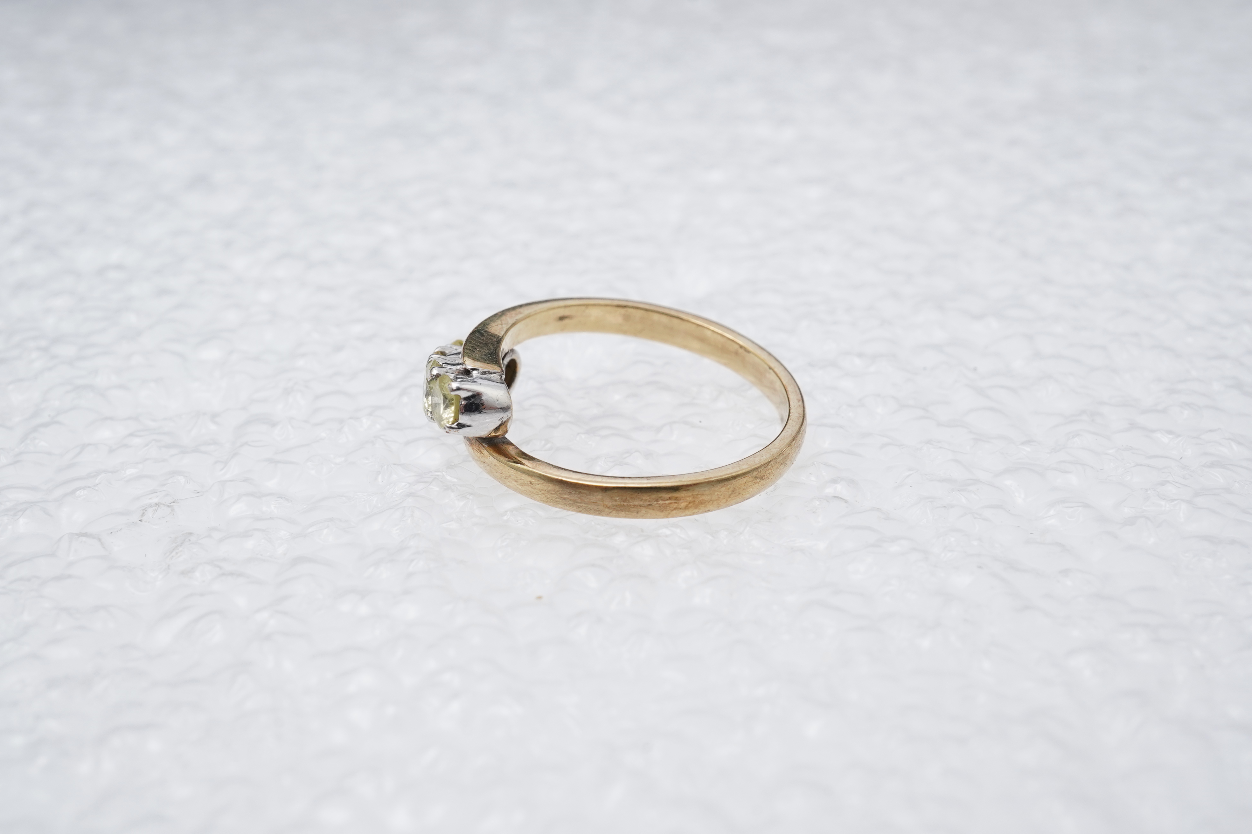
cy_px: 417
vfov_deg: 29.9
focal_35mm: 45
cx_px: 626
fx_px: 1565
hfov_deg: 43.6
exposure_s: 1/125
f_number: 22
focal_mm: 30
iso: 500
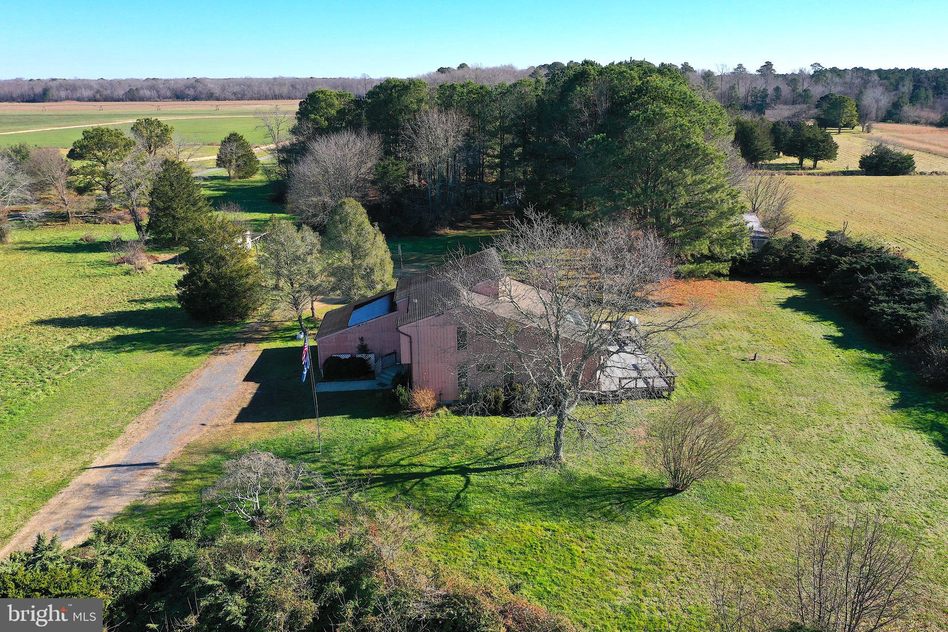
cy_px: 316
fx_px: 737
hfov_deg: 65.5
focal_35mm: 28
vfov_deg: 46.4
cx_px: 474
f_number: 5.6
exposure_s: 1/500
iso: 100
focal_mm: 10.26
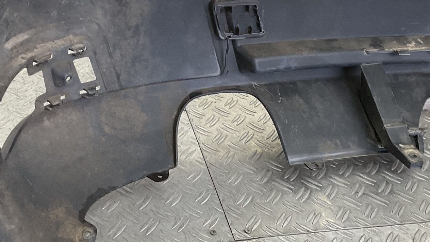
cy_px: 99
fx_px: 730
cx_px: 205
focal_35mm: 64
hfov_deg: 32.8
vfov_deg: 18.8
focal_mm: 3
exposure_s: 1/120
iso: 40
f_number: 1.8
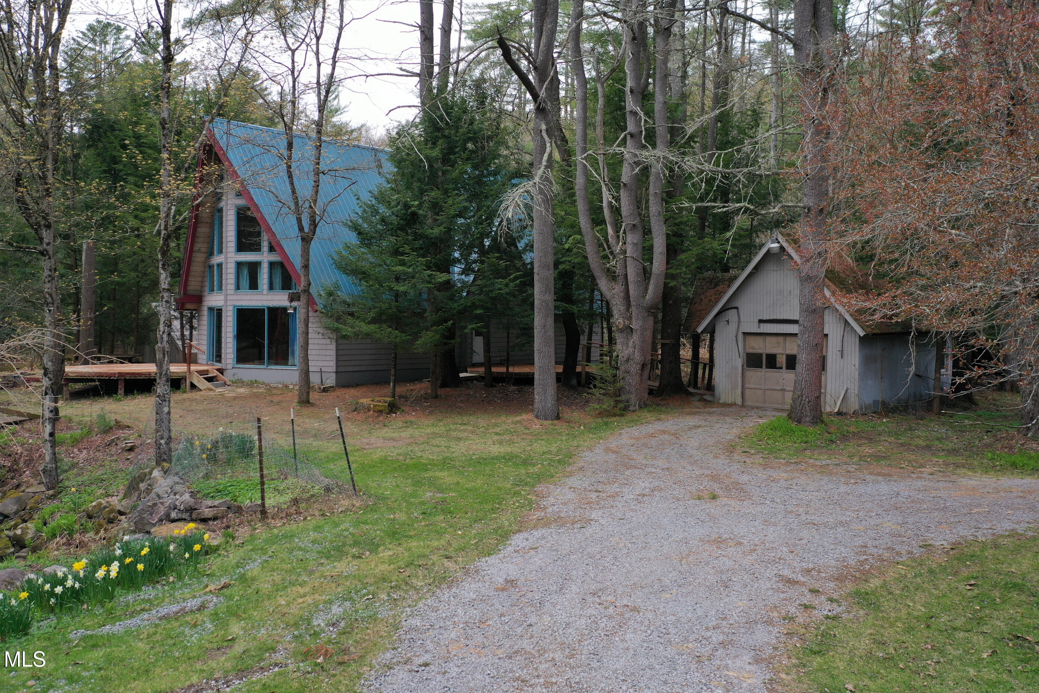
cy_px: 322
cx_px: 492
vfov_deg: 43.6
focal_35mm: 30
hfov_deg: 61.9
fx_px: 866
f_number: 3.2
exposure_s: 1/30
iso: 100
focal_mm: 10.26
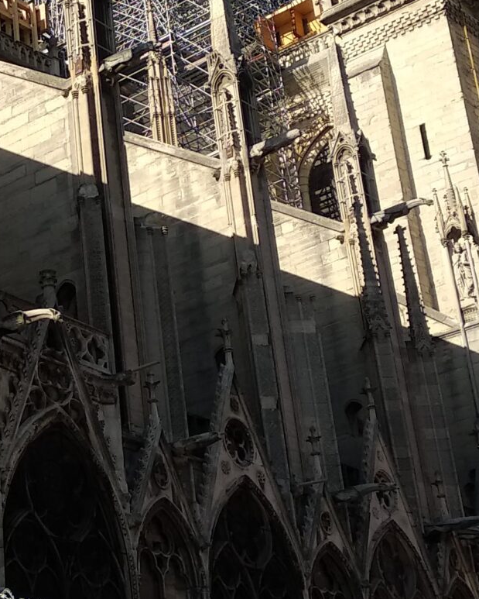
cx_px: 78
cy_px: 188
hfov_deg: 18.1
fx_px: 1488
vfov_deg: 22.6
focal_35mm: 84
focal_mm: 3.81
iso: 125
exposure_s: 1/963
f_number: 2.2
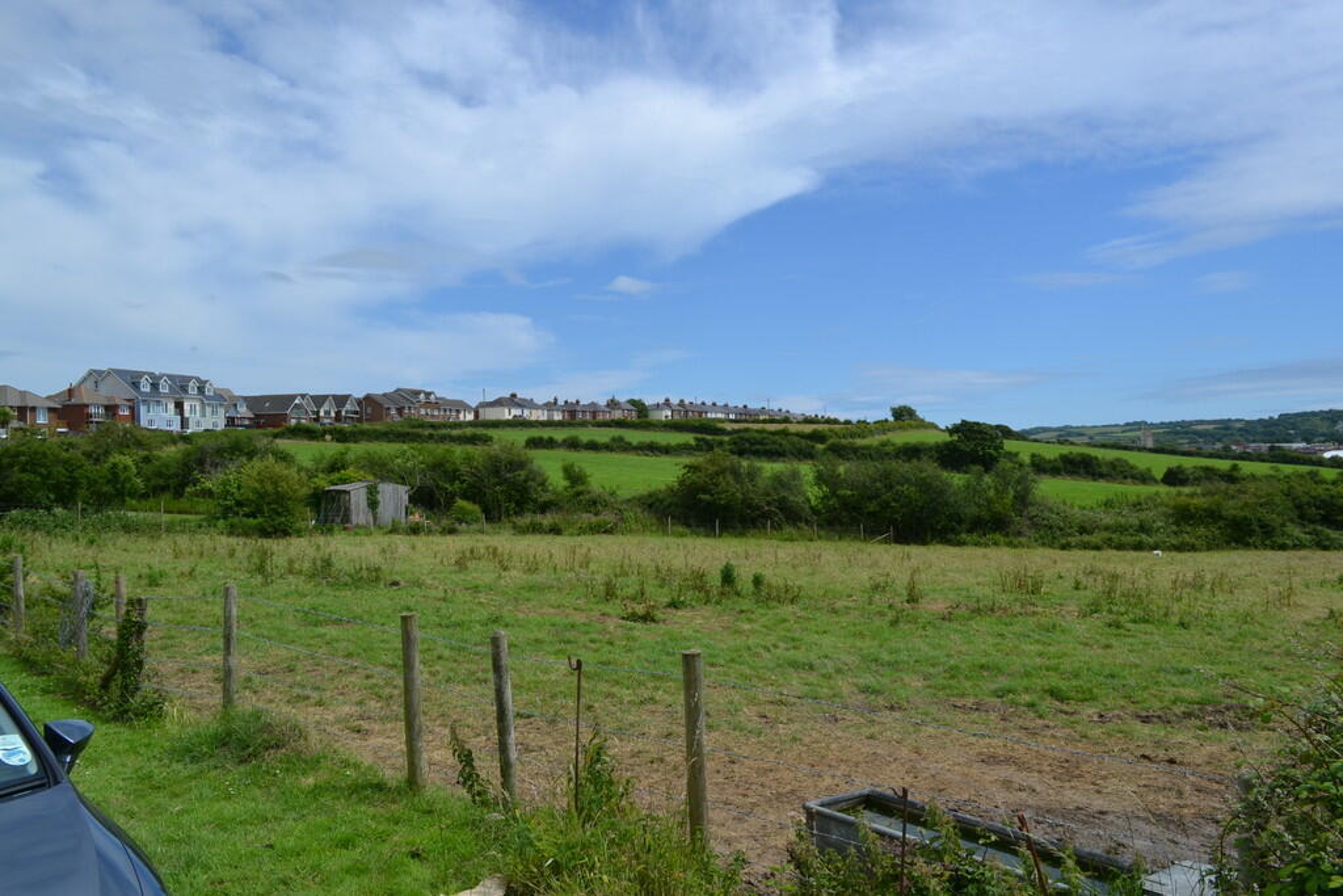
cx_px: 672
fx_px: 1007
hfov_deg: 67.4
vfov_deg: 47.9
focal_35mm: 27
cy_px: 448
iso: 100
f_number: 8
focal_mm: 18
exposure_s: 1/250
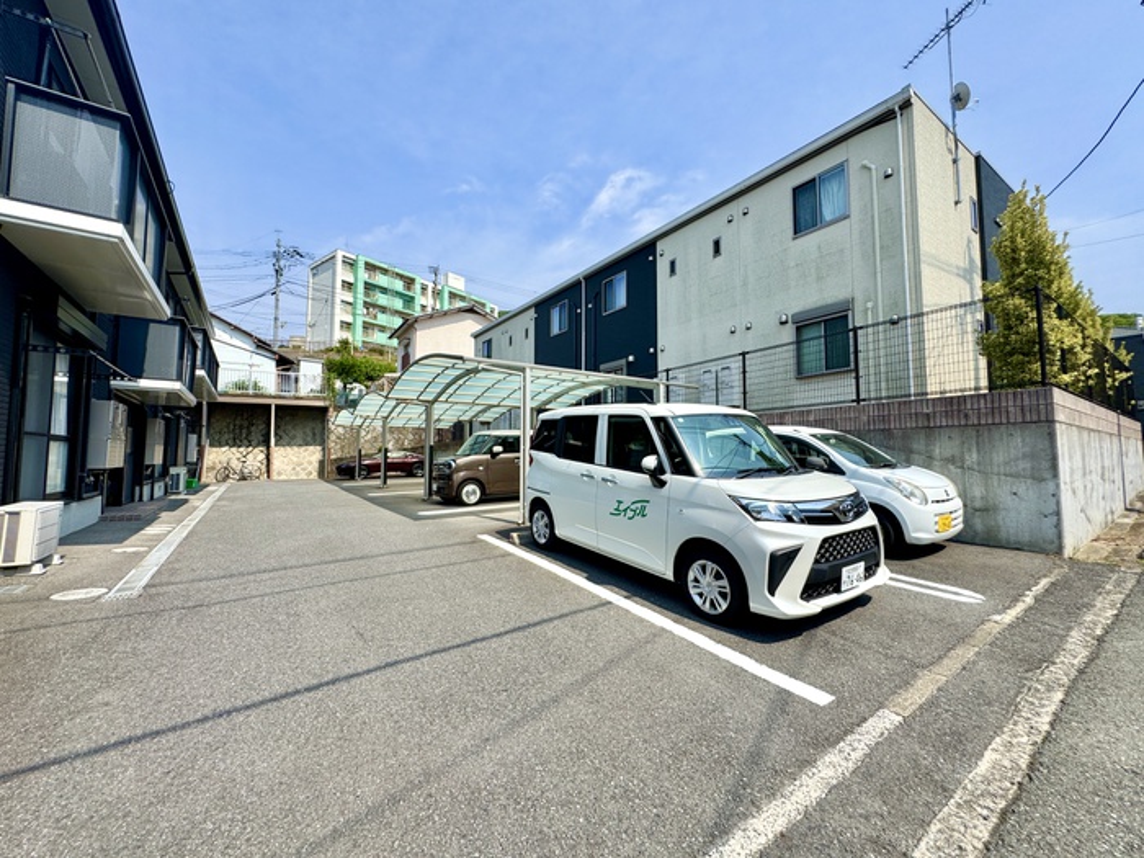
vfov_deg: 85.7
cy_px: 429
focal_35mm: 14
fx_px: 463
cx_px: 572
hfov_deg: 102.1
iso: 50
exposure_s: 1/1672
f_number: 2.2
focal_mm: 2.22
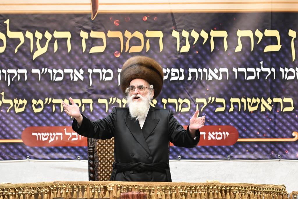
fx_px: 2482
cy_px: 100
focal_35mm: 300
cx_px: 149
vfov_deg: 4.6
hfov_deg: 6.9
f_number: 2.8
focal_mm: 200
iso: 800
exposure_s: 1/125
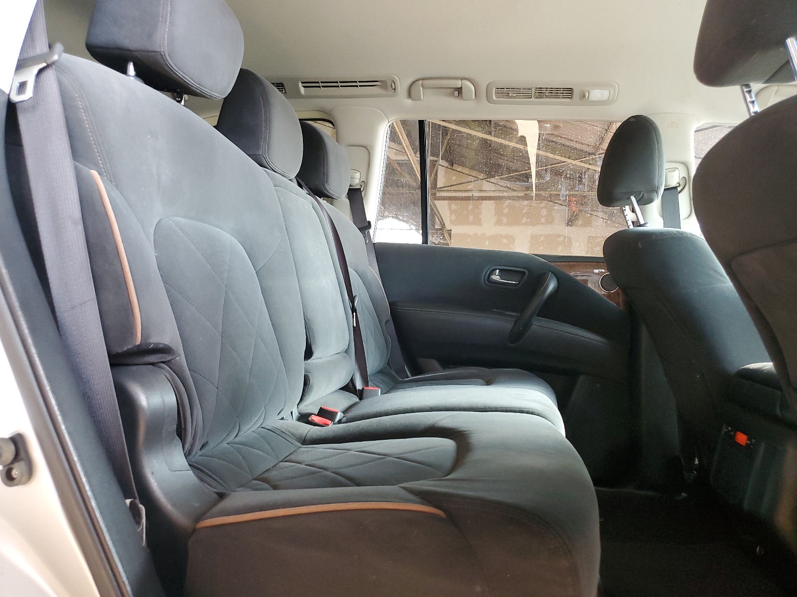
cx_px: 398
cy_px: 298
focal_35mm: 26
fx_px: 599
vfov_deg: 53.1
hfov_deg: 67.3
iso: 239
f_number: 1.5
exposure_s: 1/60.2
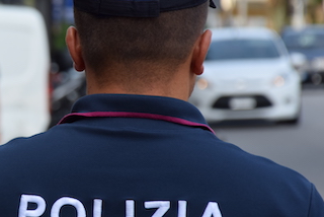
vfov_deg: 4.0
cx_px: 11
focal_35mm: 344
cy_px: 80
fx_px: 3100
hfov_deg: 6.0
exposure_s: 1/125
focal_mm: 105
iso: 100
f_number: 5.6
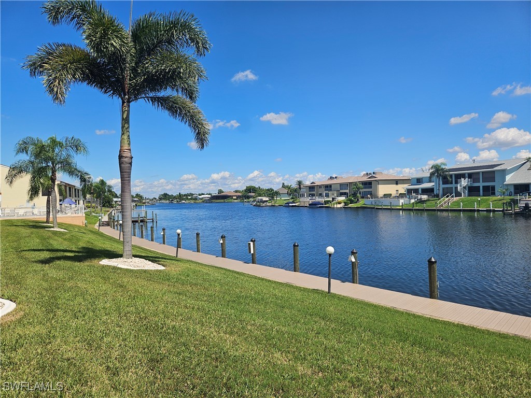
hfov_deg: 73.9
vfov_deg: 58.9
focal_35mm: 23
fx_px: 353
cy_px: 199
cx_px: 266
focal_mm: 5.4
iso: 25
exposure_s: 1/2953
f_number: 1.8
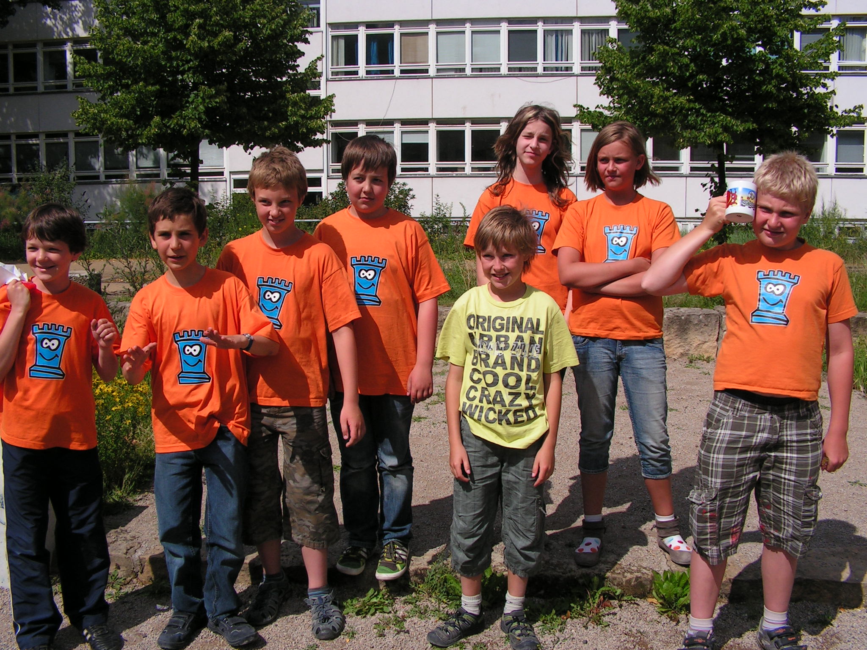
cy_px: 325
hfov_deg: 51.4
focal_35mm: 36
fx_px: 902
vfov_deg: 39.7
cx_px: 434
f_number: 4.8
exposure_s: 1/1000
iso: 64
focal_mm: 6
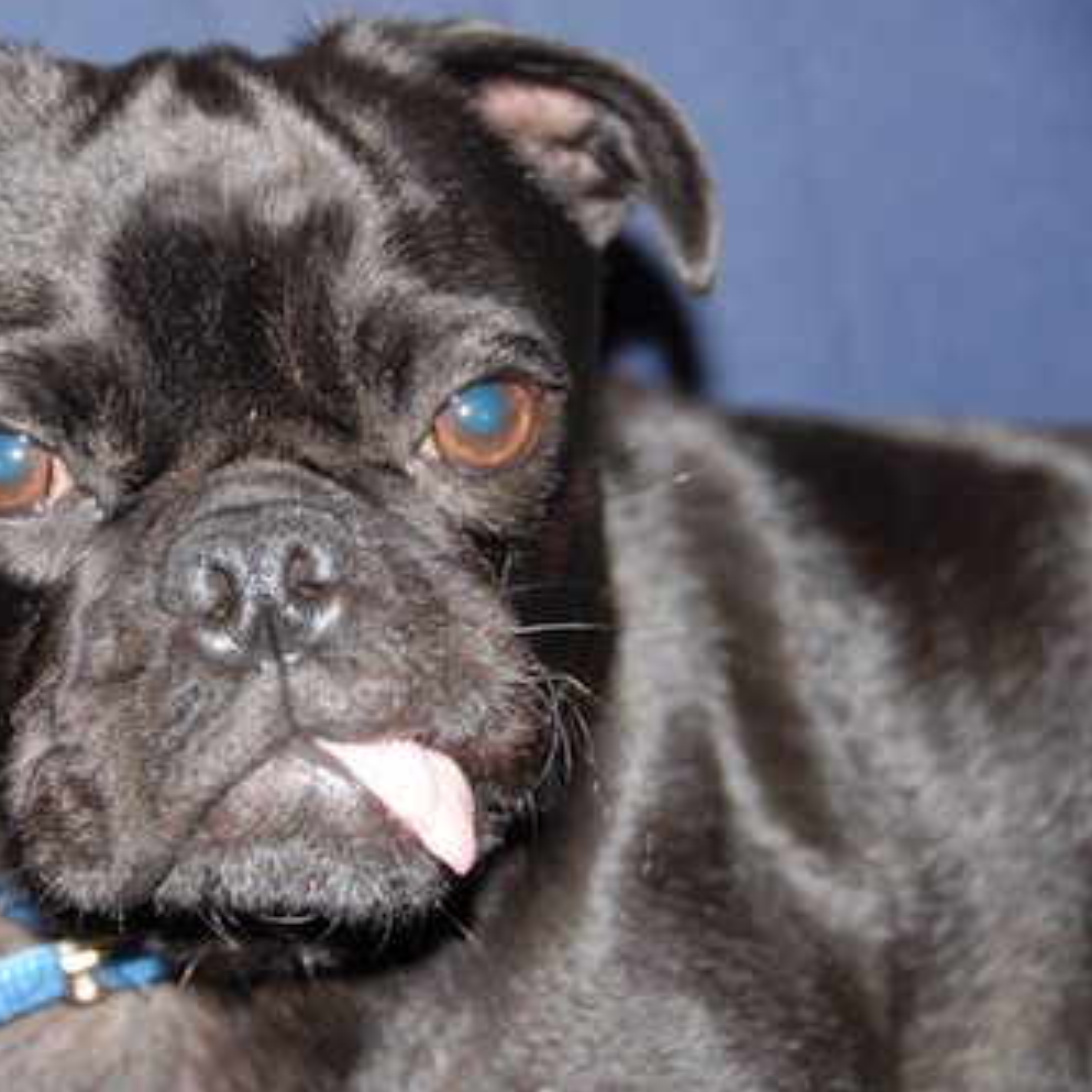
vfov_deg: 12.9
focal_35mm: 135
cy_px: 544
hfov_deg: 12.9
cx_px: 284
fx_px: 4818
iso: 200
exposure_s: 1/60
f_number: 5
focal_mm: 70
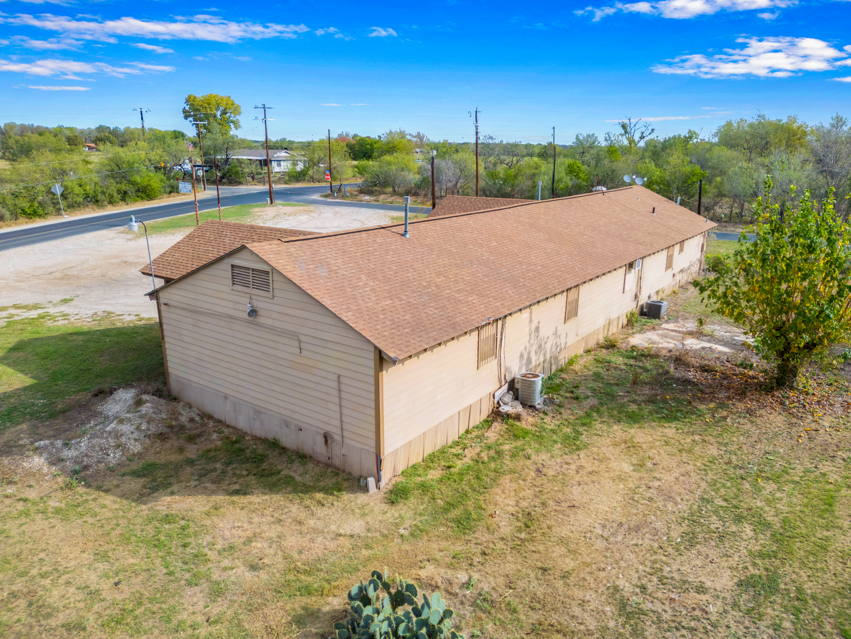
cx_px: 440
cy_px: 329
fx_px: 615
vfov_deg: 54.9
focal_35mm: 25
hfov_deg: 69.4
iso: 130
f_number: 1.7
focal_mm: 6.72
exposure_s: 1/2000
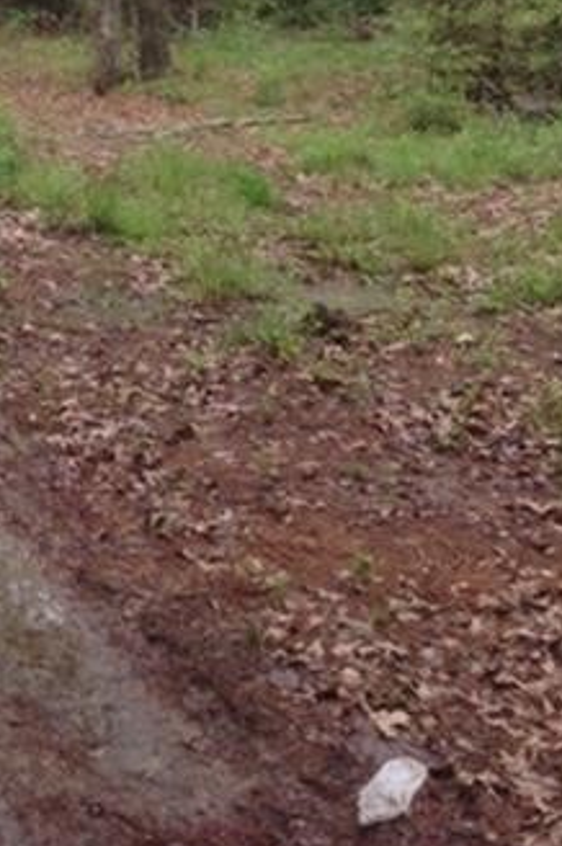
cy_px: 52
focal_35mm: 71
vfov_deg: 27.3
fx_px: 1666
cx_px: 36
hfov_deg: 18.8
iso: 50
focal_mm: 4.28
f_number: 2.4
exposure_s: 1/129
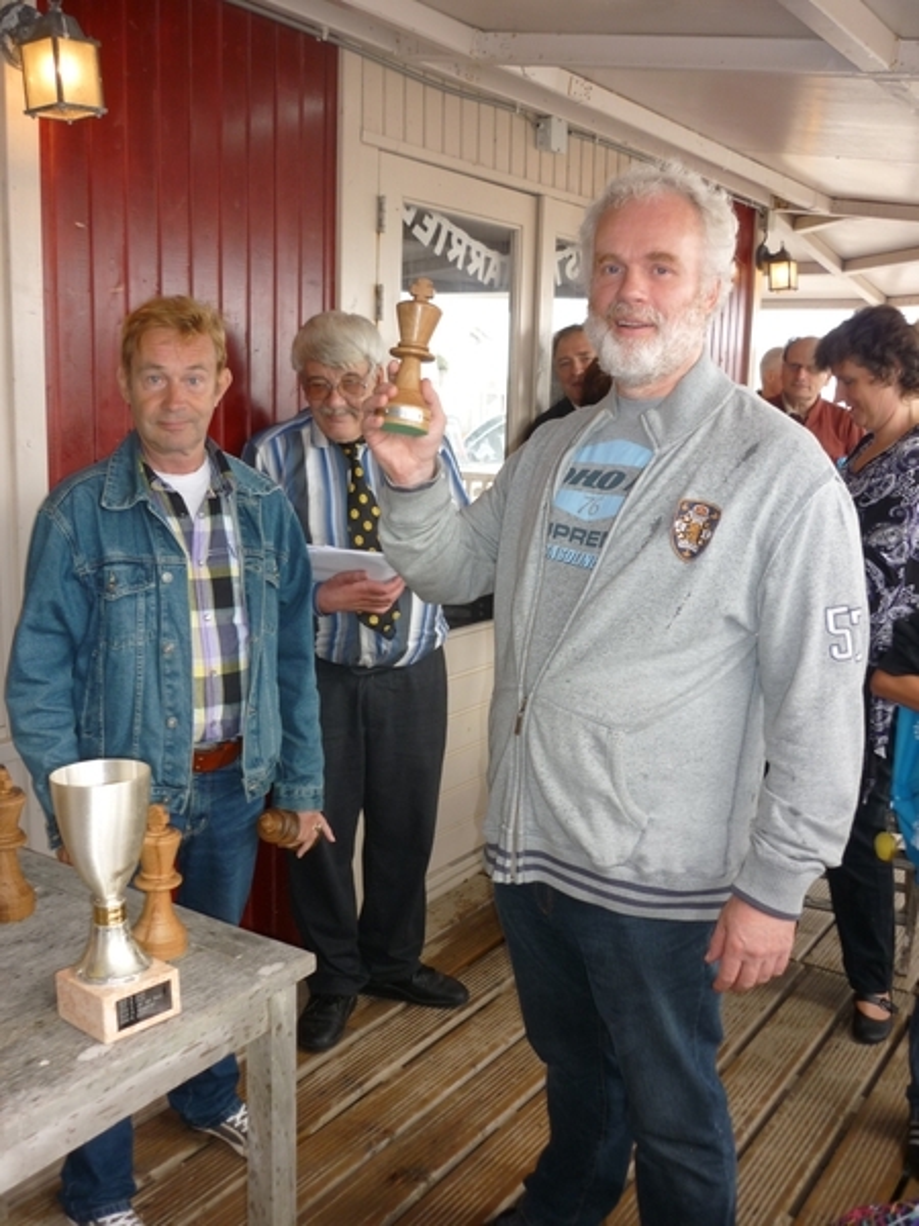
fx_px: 1168
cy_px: 613
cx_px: 460
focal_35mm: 33
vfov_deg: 55.4
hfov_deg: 42.9
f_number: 2.8
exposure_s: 1/30
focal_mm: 5.5
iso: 100
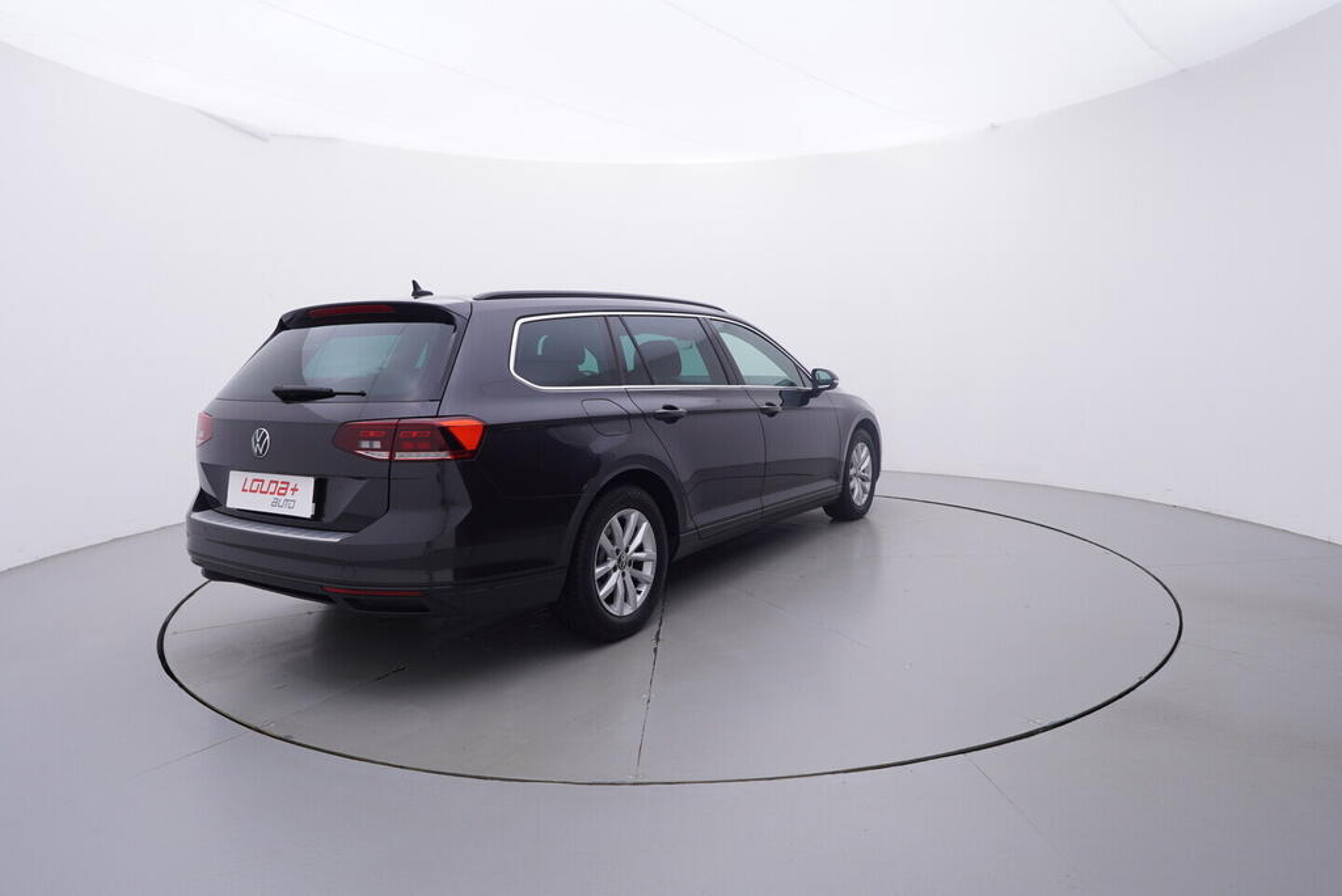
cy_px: 448
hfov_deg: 77.3
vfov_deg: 56.2
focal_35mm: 22
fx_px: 839
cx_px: 671
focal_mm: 15
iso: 200
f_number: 5
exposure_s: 1/80
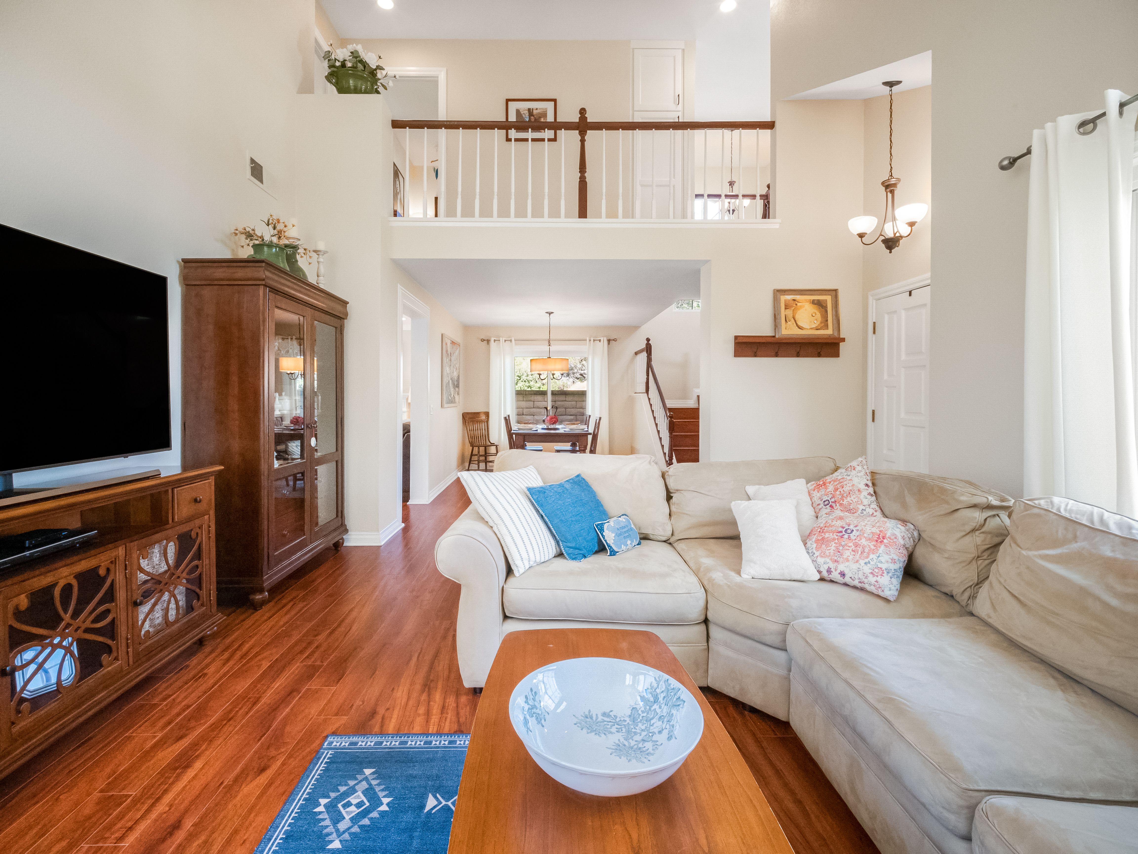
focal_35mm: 14
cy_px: 427
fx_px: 460
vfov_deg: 85.7
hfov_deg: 102.1
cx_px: 569
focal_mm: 7
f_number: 9
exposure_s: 1/40
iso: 3200
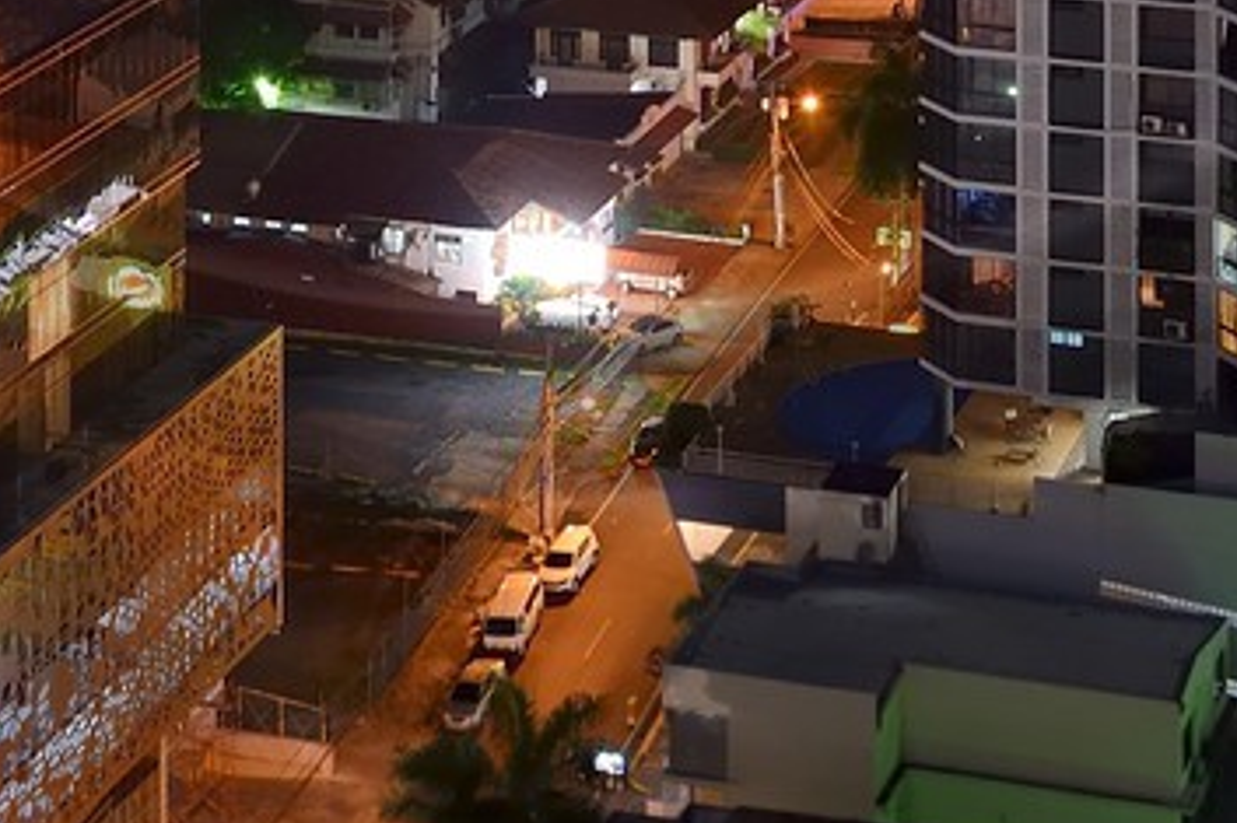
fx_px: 4362
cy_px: -967
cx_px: 550
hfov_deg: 16.1
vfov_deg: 9.8
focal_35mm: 127
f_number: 6.3
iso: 400
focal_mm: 28
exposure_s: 4
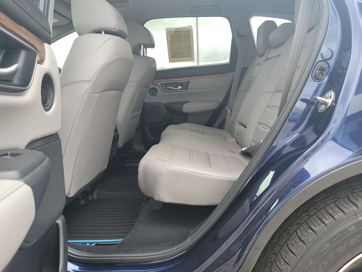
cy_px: 132
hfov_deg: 69.4
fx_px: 261
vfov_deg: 54.9
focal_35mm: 25
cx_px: 178
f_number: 1.8
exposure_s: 1/119
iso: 90
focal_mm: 6.7
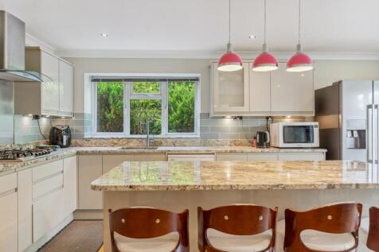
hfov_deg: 73.8
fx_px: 253
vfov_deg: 53.1
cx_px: 190
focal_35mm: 24
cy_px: 126
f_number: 6.3
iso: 800
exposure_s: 1/50
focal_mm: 24
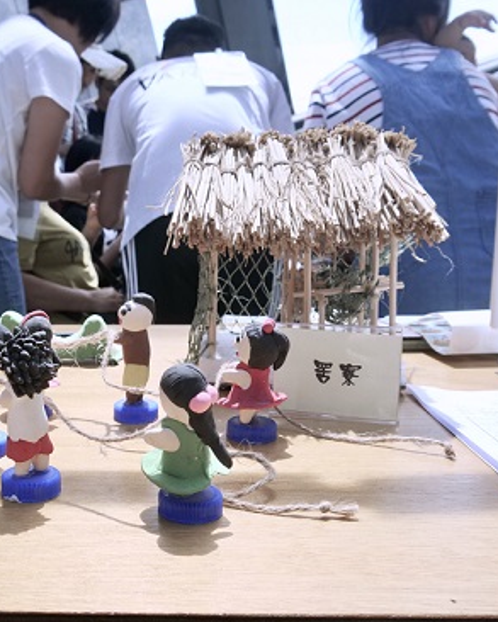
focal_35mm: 40
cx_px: 104
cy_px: 305
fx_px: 737
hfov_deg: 36.2
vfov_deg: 45.8
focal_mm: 15
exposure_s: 1/160
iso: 400
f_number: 6.3
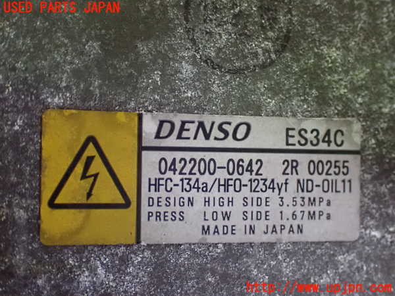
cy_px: 148
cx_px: 198
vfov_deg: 23.7
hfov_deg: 31.2
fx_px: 707
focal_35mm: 62
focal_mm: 11.09
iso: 1600
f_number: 3.6
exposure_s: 1/30
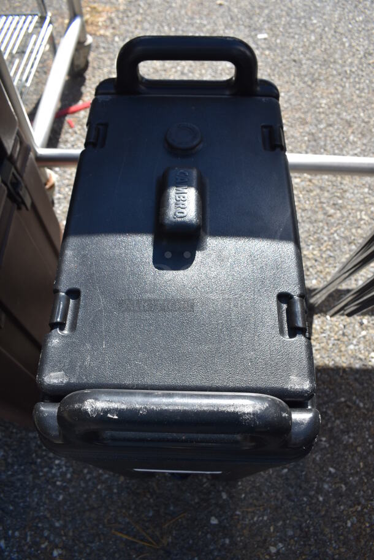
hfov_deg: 48.0
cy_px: 280
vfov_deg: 67.3
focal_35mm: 27
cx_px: 187
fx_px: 420
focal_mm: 18
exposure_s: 1/320
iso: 200
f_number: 7.1
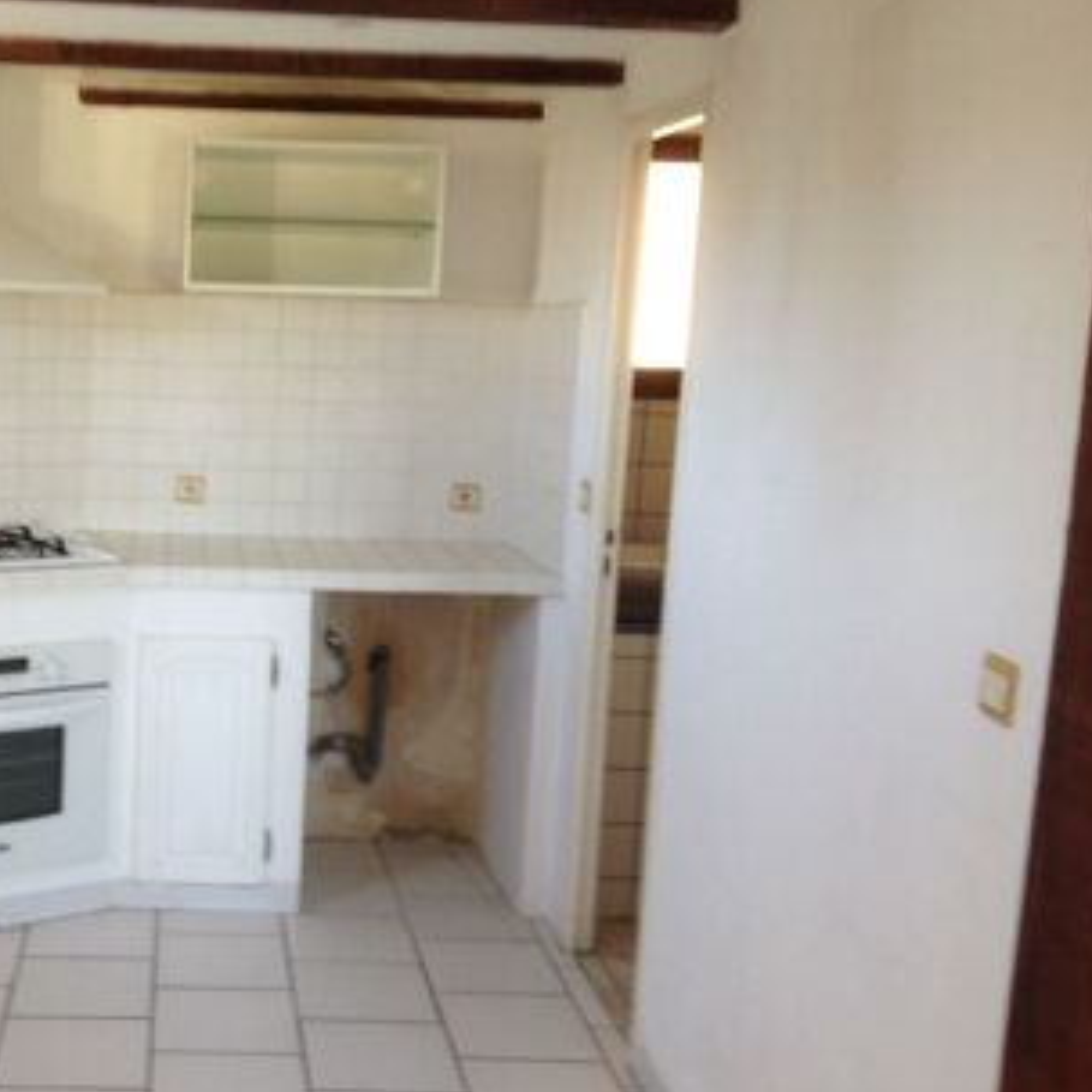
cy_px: 544
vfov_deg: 34.7
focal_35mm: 49
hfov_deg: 33.8
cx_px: 241
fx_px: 1749
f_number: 2.4
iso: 50
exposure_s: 1/20
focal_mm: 4.28
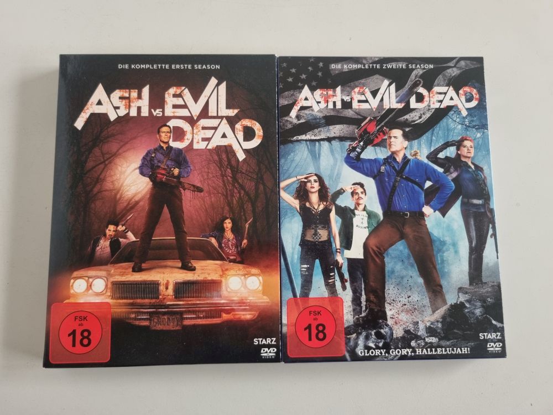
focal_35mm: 26
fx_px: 415
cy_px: 208
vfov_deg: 53.1
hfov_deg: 67.3
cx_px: 276
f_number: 1.8
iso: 160
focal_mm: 5.4
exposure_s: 1/100
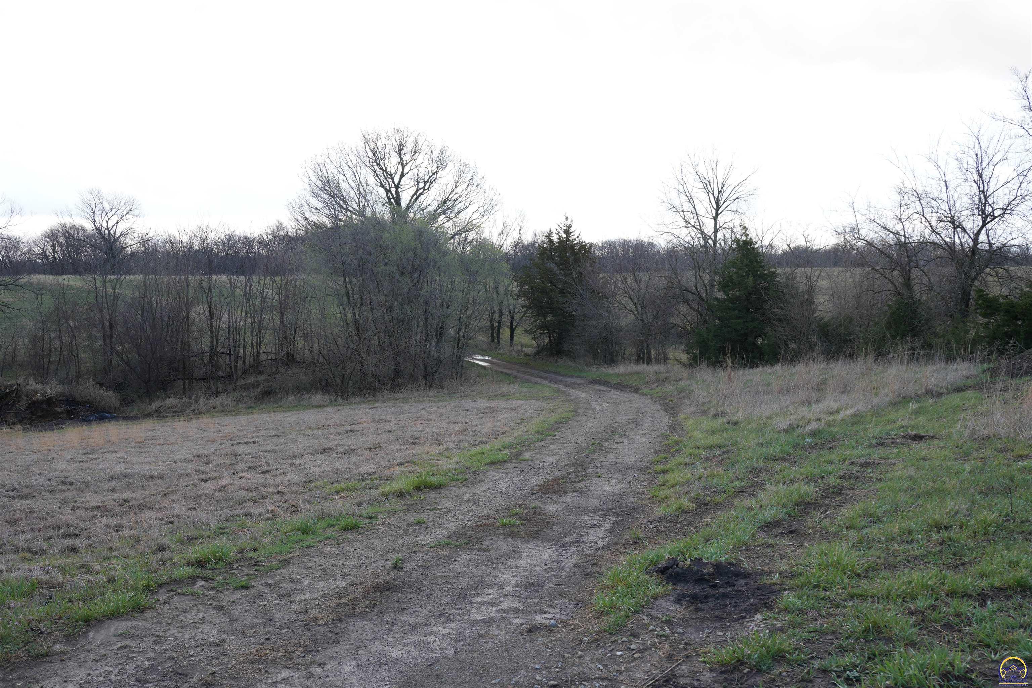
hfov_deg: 56.6
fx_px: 959
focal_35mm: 33
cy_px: 344
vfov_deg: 39.5
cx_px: 516
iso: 100
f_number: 5.6
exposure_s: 1/160
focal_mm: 22.3
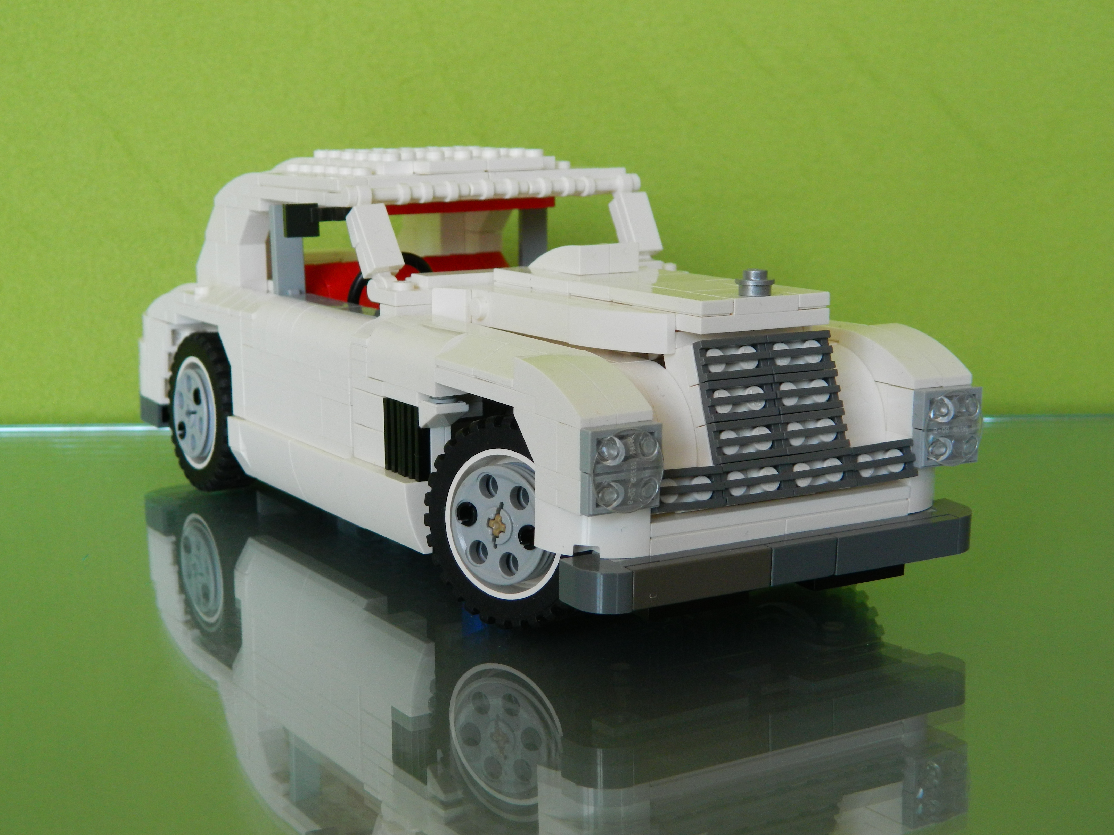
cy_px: 418
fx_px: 1834
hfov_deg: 33.8
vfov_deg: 25.7
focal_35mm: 57
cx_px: 557
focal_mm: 10.2
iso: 160
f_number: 3.8
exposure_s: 1/50
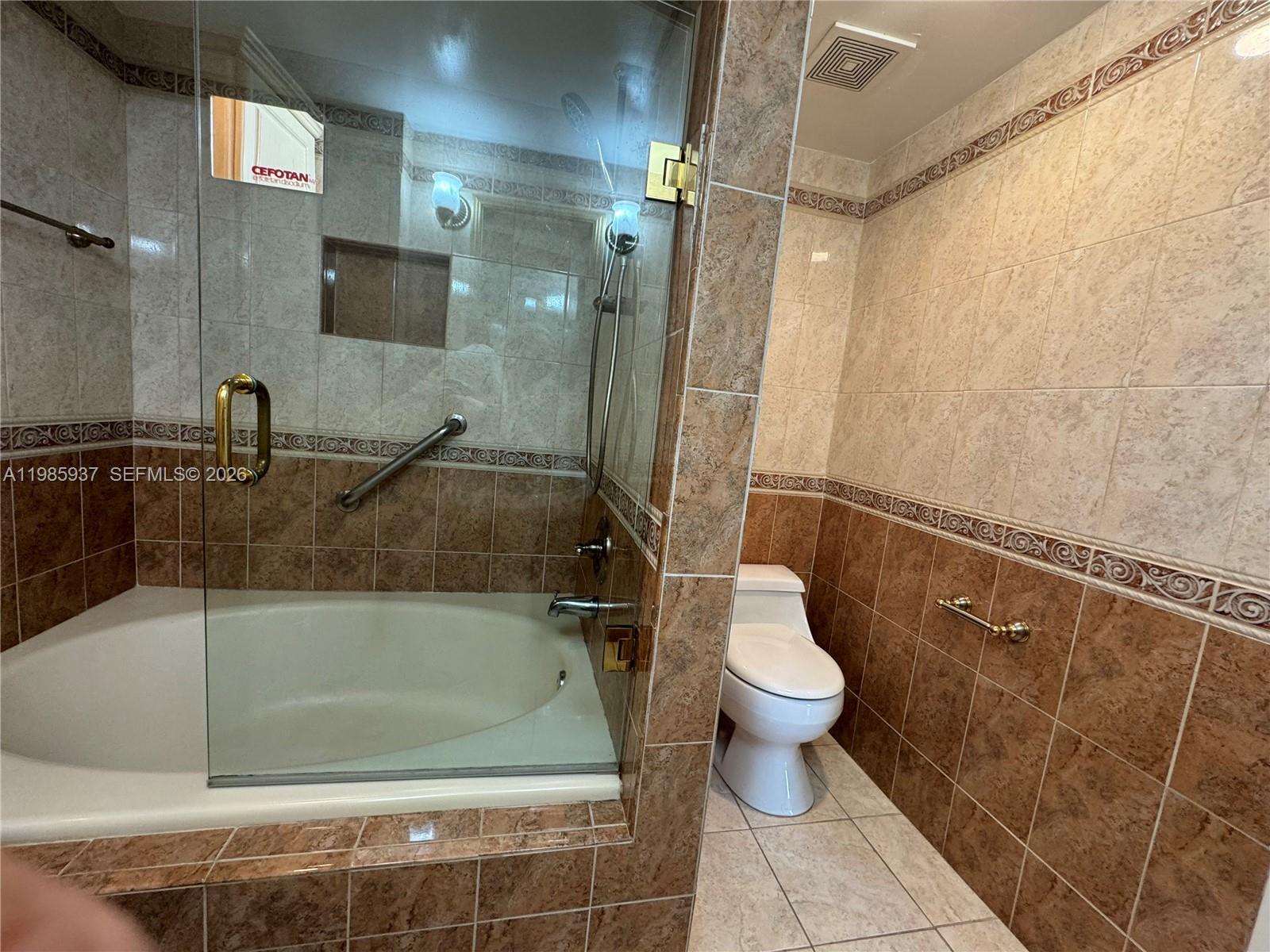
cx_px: 635
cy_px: 476
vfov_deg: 85.7
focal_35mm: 14
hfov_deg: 102.1
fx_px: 514
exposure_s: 1/60
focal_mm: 2.22
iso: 200
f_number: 2.2
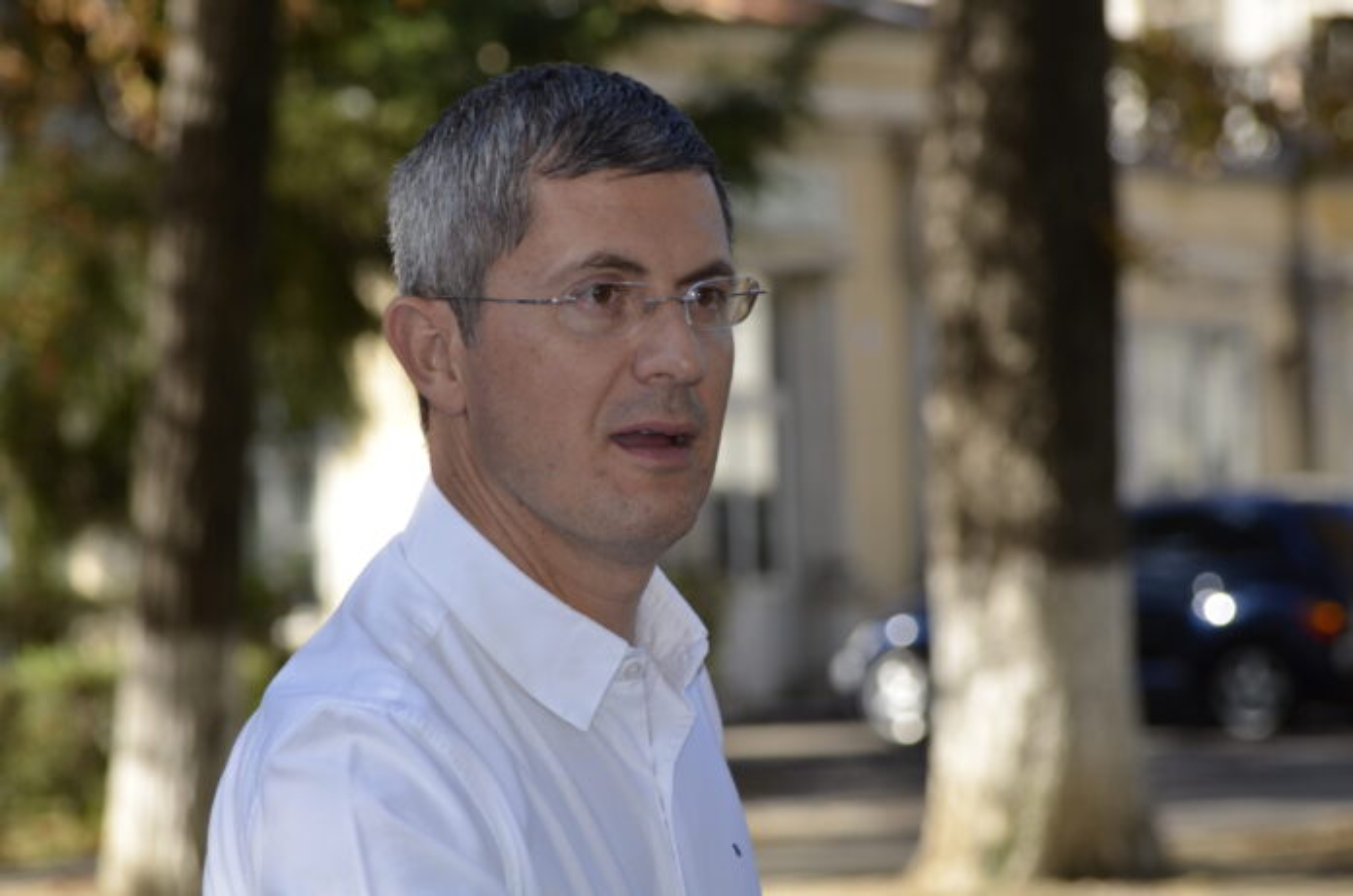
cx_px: 676
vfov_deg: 9.9
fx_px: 5176
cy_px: 448
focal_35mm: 138
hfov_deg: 14.9
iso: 110
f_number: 4.5
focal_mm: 92
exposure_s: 1/250
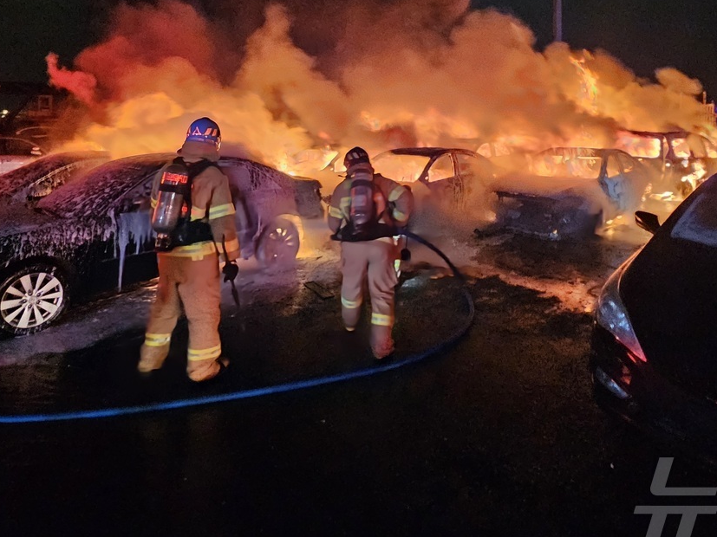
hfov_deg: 76.4
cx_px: 372
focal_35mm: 22
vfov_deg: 57.2
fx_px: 456
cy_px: 120
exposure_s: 1/24
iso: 800
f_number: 2.2
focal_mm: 2.2
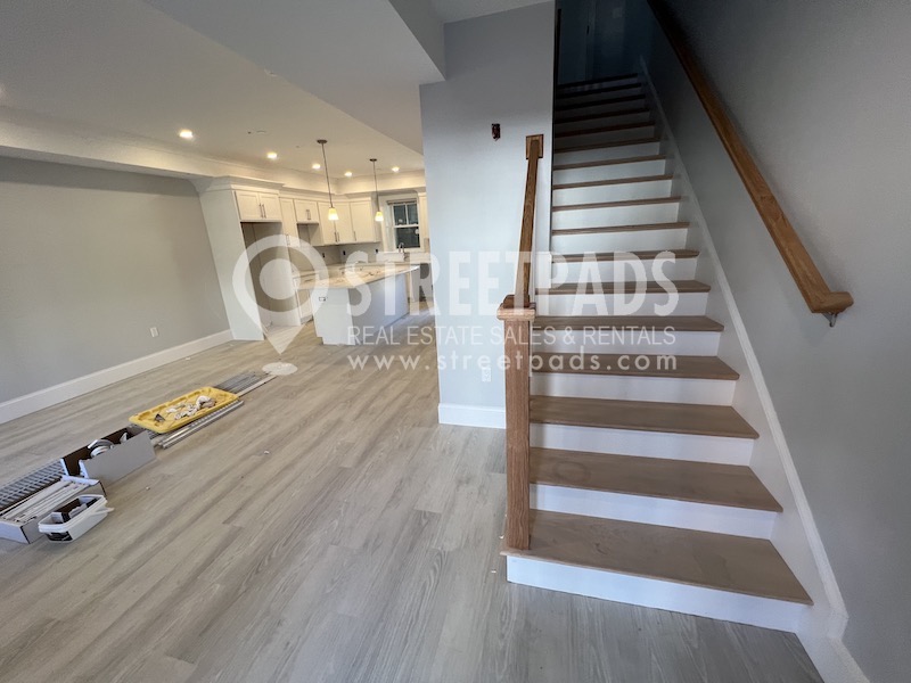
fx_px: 342
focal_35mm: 13
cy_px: 342
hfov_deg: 106.2
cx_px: 456
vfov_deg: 89.9
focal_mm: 1.57
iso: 100
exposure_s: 1/120
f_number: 1.8
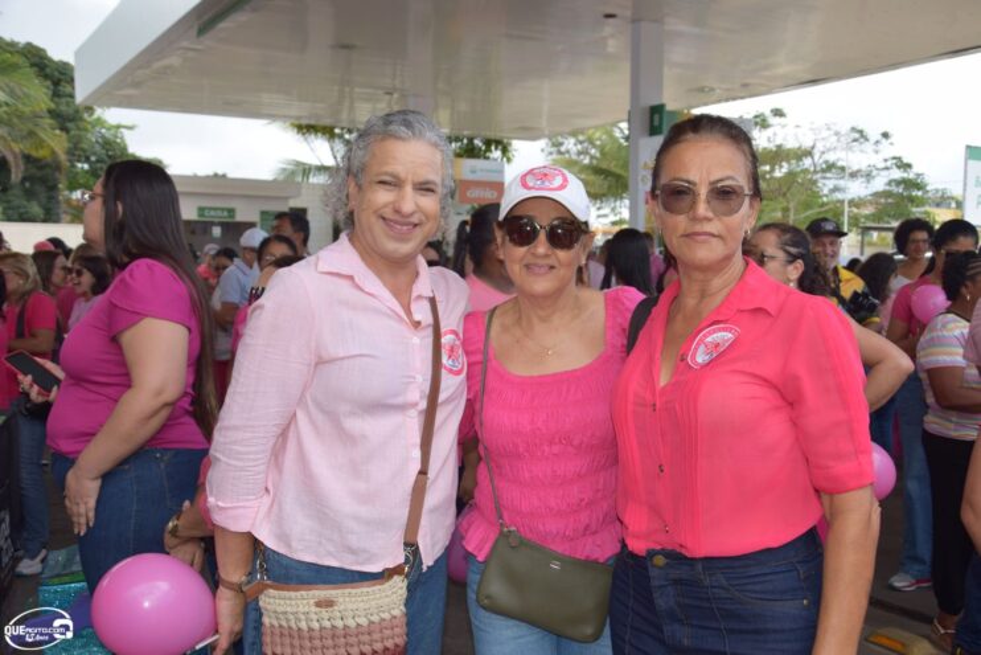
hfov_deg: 51.3
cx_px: 490
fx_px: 1022
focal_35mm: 38
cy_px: 328
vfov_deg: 35.5
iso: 100
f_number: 6.3
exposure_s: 1/160
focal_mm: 25
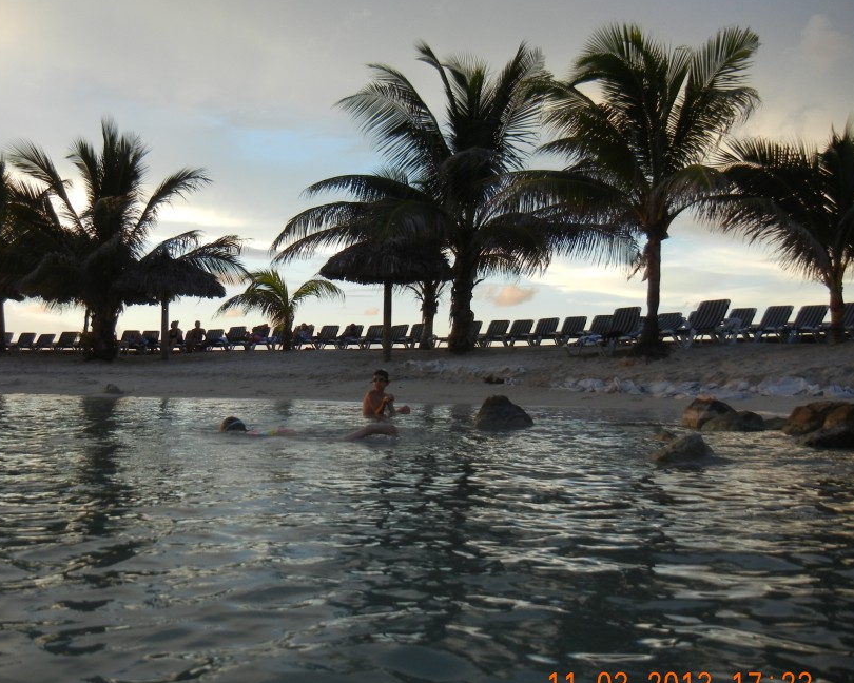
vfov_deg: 40.1
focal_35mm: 37
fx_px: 935
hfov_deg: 48.8
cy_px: 365
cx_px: 338
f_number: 3.5
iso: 160
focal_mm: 5.4
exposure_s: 1/154
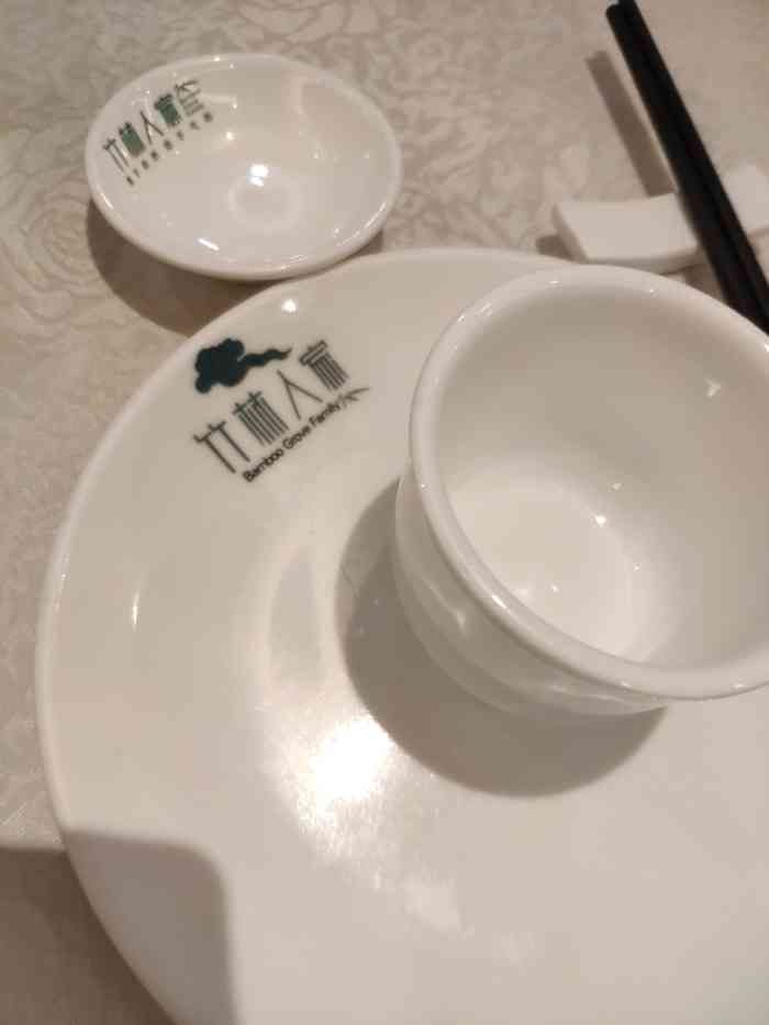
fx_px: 622
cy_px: 512
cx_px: 384
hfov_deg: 63.5
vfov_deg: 79.0
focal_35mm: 21
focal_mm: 4.22
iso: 544
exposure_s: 1/100
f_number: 1.8
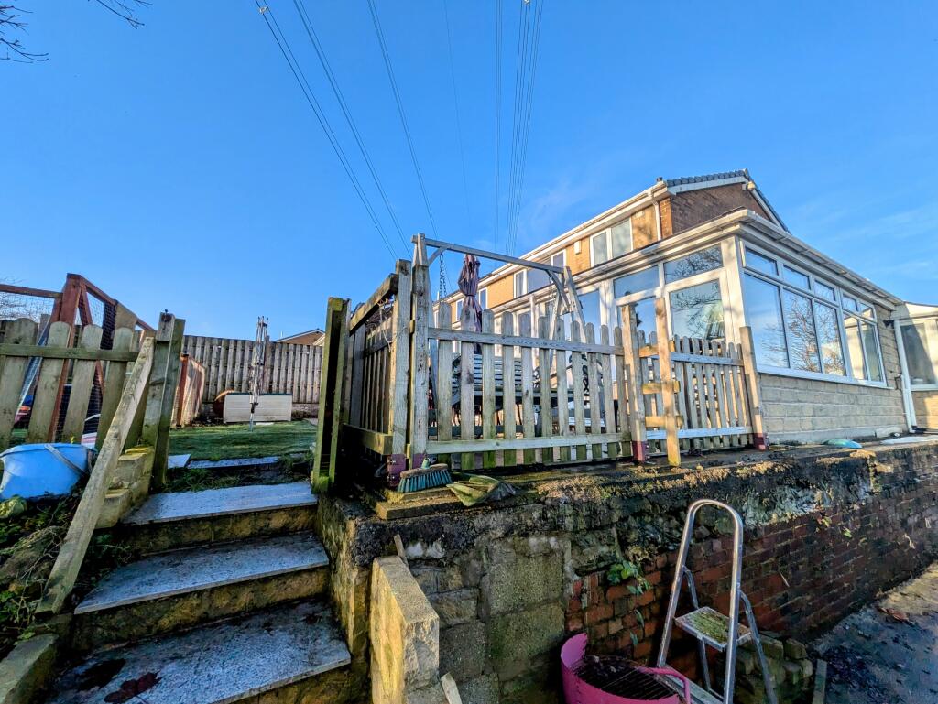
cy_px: 352
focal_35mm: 14
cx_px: 469
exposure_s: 1/1266
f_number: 2.2
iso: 45
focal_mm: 1.83
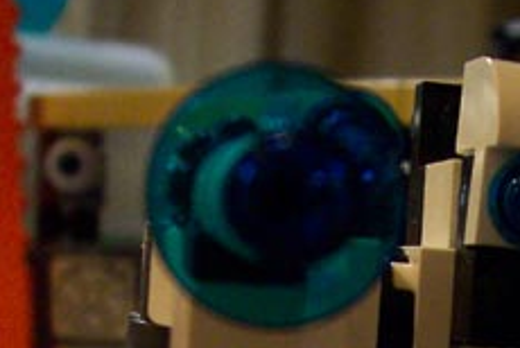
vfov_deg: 10.7
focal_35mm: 124
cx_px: 411
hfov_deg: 16.4
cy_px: 531
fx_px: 1793
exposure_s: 1/20
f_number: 2.8
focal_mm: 7.5
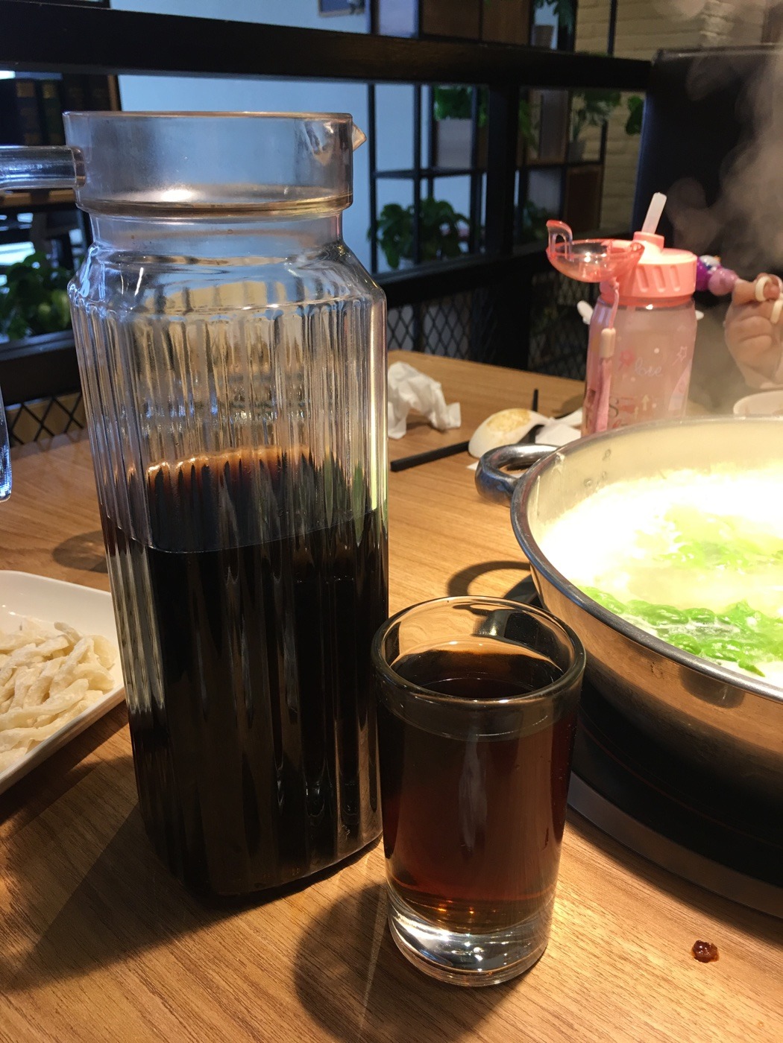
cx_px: 392
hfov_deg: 48.2
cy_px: 522
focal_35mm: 29
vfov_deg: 61.7
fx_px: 875
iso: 40
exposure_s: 1/33
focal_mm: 4.15
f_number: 2.2
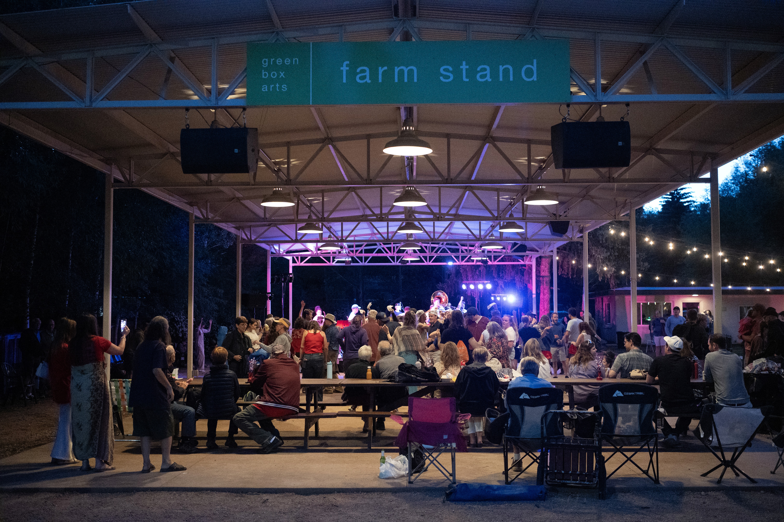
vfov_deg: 33.4
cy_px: 261
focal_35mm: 40
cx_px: 392
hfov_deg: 48.5
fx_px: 871
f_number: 2.8
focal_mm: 40
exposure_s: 1/125
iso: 18000
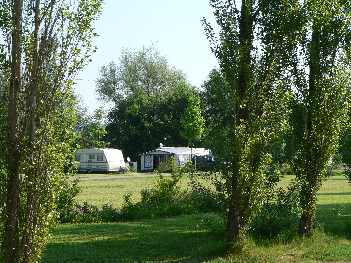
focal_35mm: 75
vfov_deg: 19.6
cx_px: 176
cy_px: 132
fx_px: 760
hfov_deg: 26.0
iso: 80
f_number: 4
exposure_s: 1/400
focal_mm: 12.4
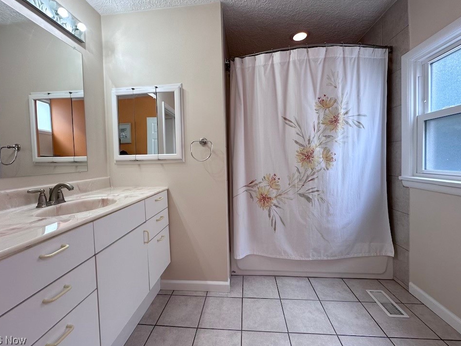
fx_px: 200
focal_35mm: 15
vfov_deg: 81.7
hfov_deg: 98.2
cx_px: 225
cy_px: 166
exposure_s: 1/120
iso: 100
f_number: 2.2
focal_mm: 2.22
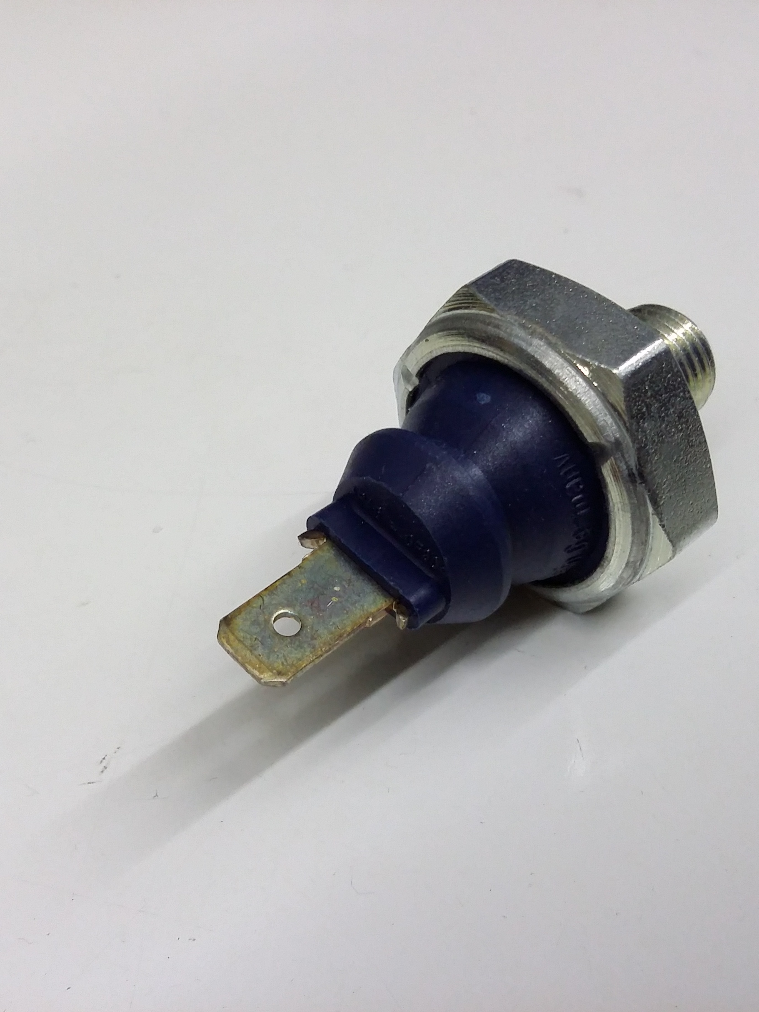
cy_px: 509
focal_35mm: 43
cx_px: 355
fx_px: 1257
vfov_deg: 43.8
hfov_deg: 33.6
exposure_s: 1/24
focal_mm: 3.4
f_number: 2.4
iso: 160
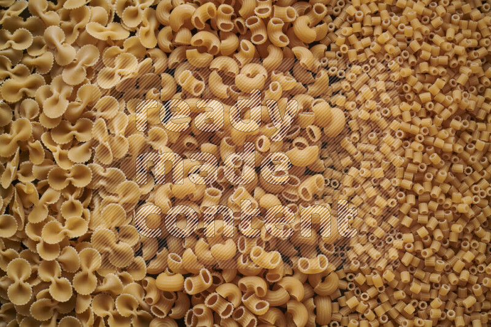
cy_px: 164
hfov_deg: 39.6
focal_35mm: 50
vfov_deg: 27.0
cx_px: 246
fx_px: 682
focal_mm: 50
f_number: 8
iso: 160
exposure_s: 1/100
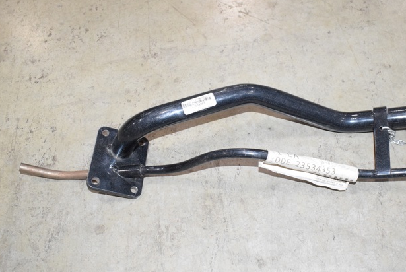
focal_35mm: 39
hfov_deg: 49.2
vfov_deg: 34.3
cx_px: 244
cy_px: 137
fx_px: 440
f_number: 7.1
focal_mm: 20
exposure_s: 1/60
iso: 3200
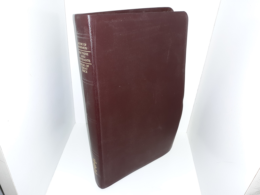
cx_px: 130
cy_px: 98
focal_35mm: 28
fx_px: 210
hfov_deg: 63.4
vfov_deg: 49.7
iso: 64
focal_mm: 3.7
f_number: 1.7
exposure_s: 1/60
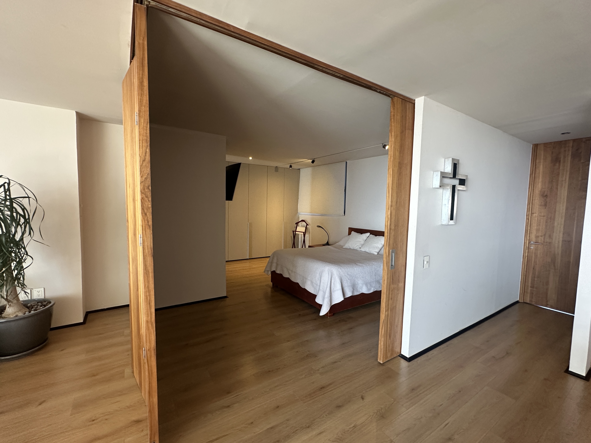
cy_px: 222
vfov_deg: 85.7
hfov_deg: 102.1
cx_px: 296
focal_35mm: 14
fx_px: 239
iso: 200
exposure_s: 1/120
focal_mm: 2.22
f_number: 2.2
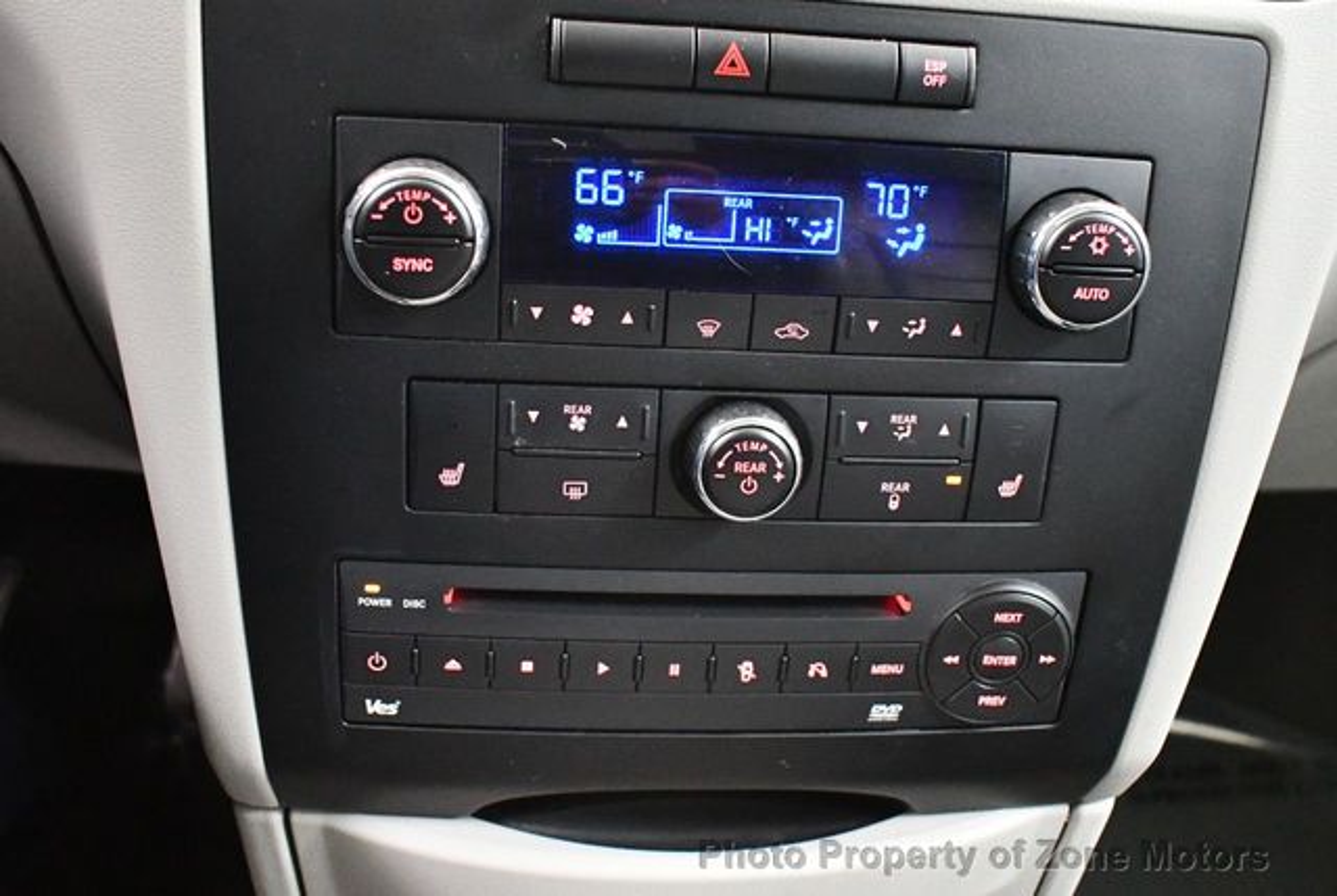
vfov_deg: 37.0
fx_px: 1339
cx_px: 668
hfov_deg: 53.1
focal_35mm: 36
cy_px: 448
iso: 8000
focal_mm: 18
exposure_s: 1/60
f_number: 3.5
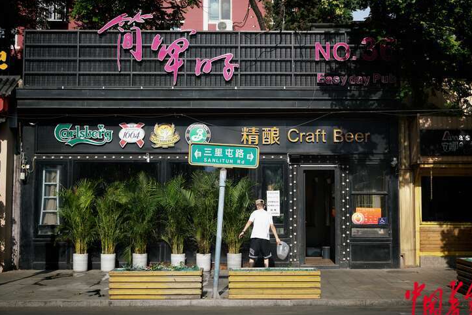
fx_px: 669
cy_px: 161
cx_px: 255
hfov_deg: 38.8
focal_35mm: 51
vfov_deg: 26.5
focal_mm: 46
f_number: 8
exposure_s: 1/500
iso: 100
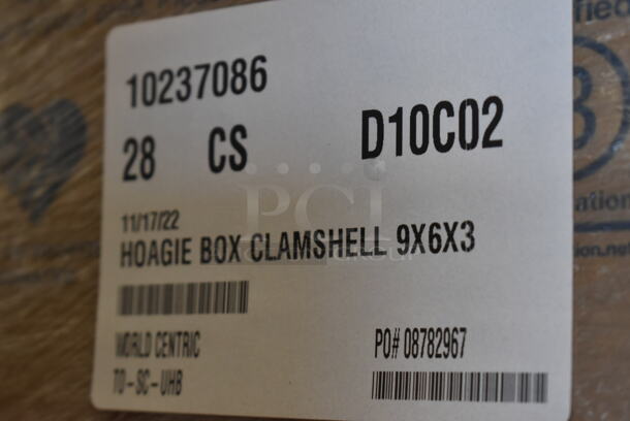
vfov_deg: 16.6
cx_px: 315
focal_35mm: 82
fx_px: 1445
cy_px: 210
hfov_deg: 24.6
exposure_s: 1/125
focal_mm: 55
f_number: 5.6
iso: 1400
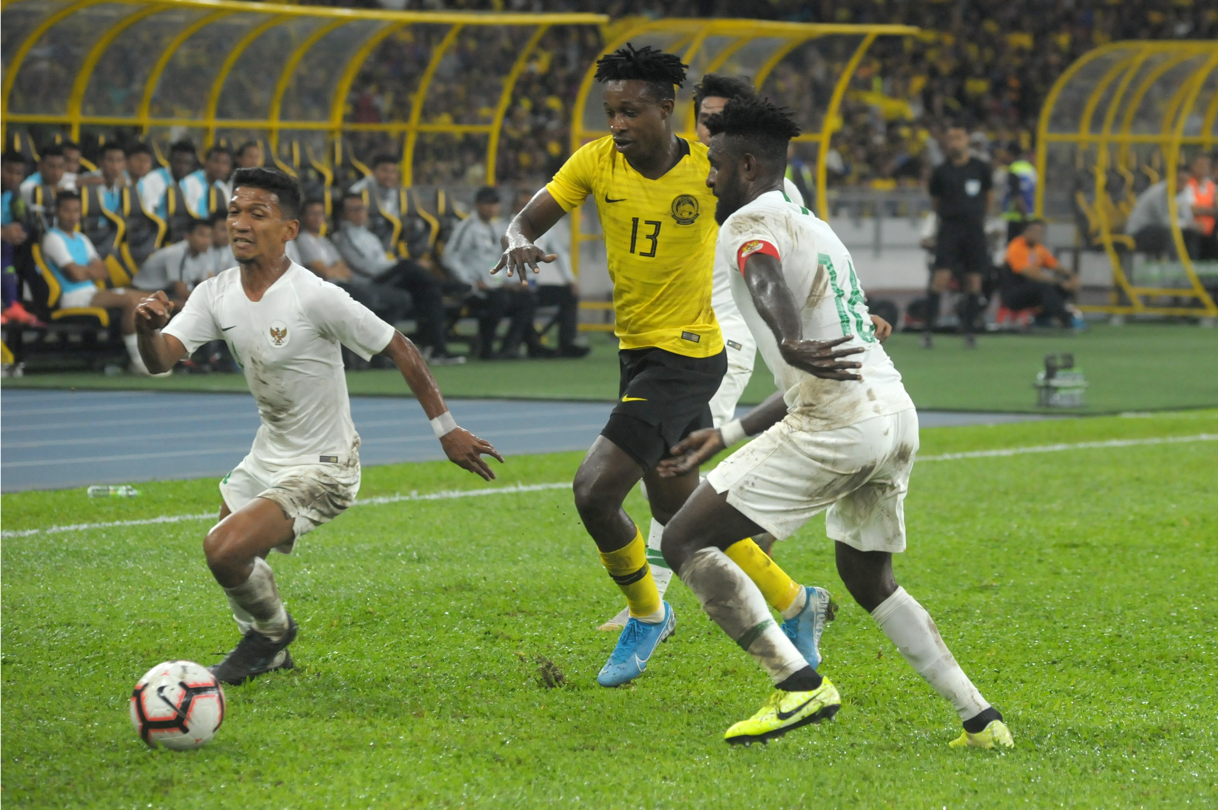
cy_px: 405
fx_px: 6762
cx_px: 609
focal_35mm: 200
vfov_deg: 6.9
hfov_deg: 10.3
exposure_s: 1/800
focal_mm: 200
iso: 2500
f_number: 6.3
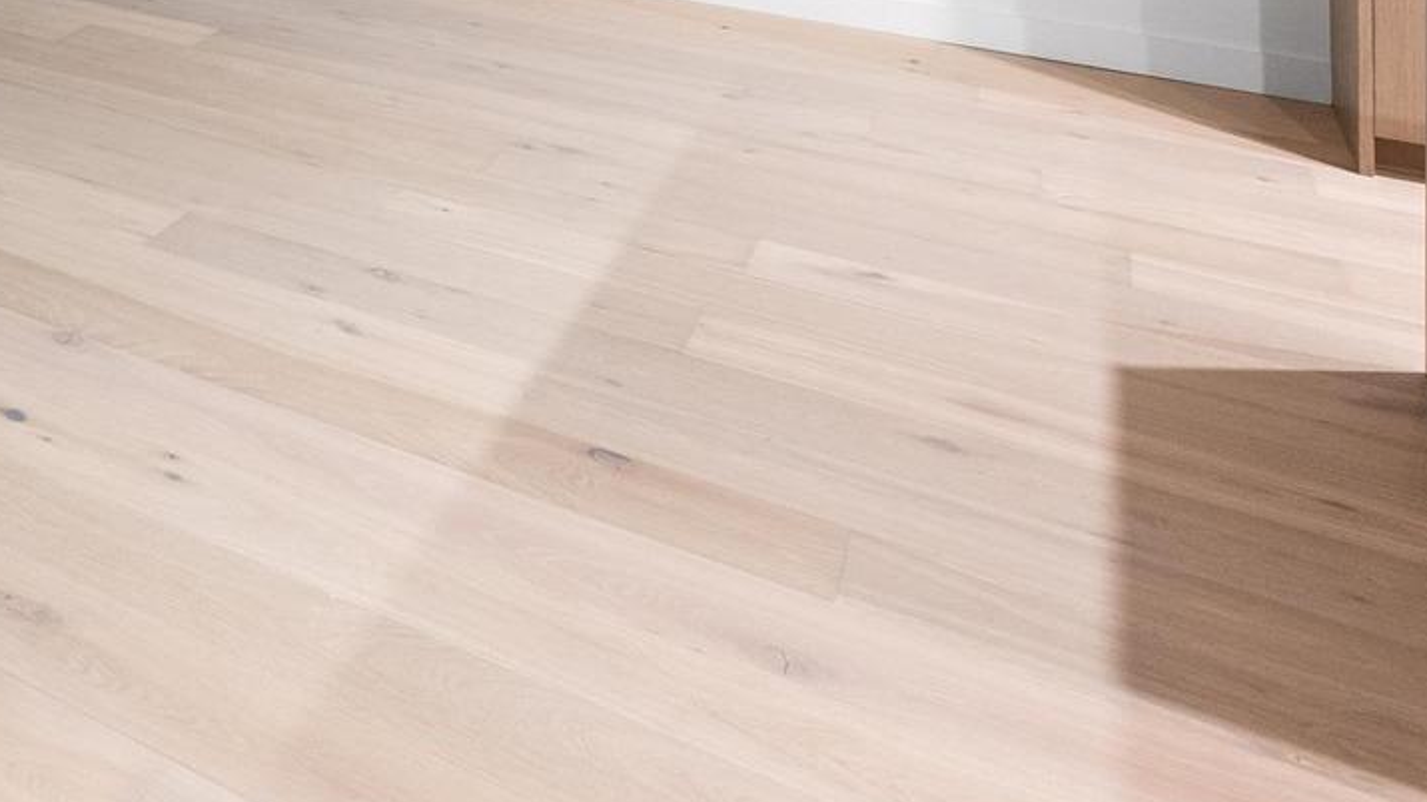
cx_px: -443
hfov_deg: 34.1
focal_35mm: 42
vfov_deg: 22.2
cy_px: -470
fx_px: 1589
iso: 2500
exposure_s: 1/4
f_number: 7.1
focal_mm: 14
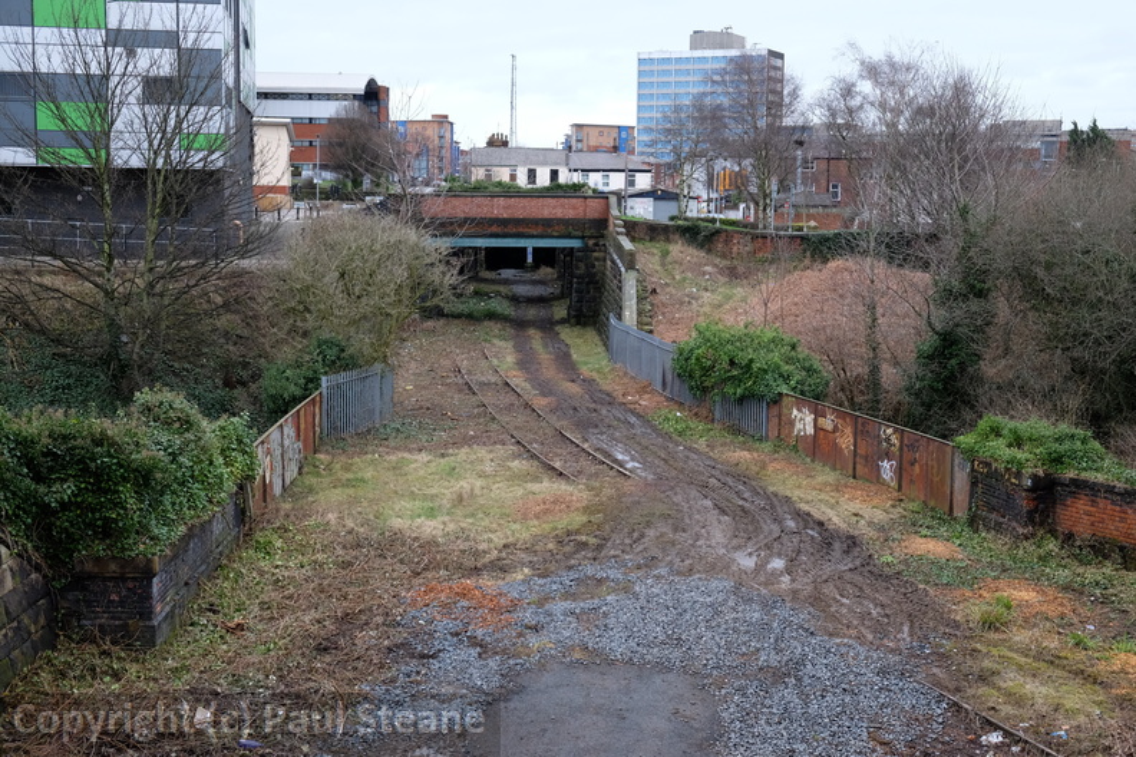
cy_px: 378
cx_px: 568
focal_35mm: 47
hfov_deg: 41.9
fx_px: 1483
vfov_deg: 28.6
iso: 1600
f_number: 6.4
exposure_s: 1/180
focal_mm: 31.5
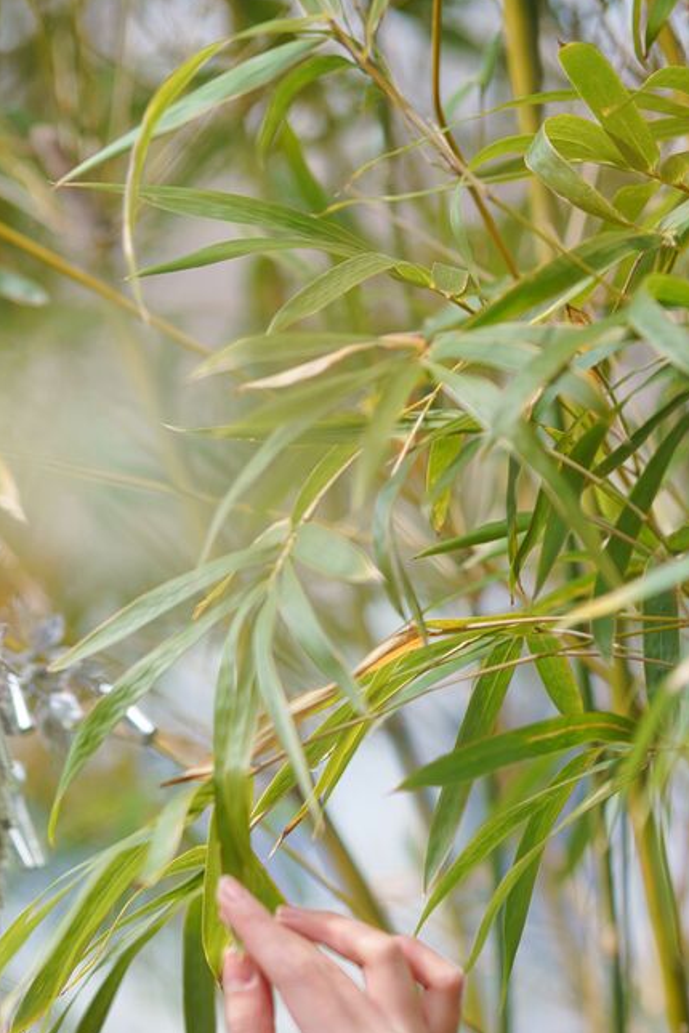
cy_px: 1304
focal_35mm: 237
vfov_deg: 8.6
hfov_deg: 5.8
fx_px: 6803
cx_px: -45
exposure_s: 1/1000
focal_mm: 85
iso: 100
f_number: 1.4
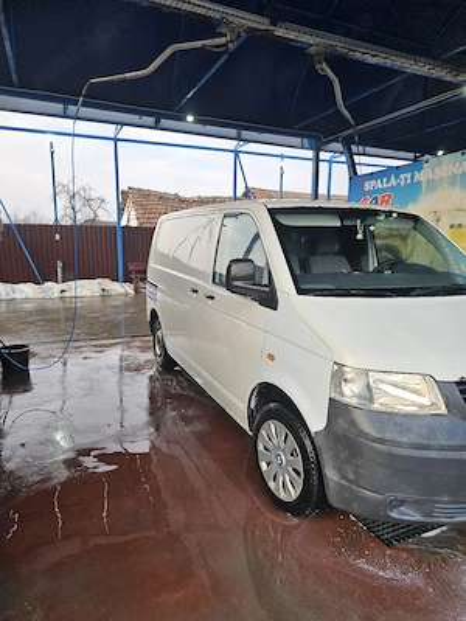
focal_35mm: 23
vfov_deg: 73.9
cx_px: 233
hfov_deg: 58.9
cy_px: 310
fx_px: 413
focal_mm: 6.3
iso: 16
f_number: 1.7
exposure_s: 1/101
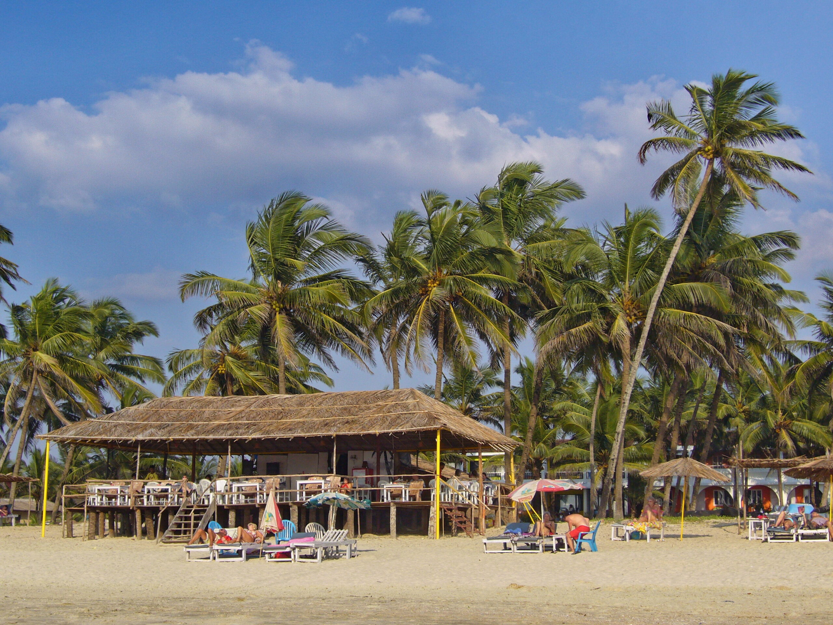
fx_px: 1516
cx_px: 416
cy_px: 312
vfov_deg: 23.3
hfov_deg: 30.7
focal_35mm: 63
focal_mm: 10.4
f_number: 7.5
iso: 80
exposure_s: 1/200
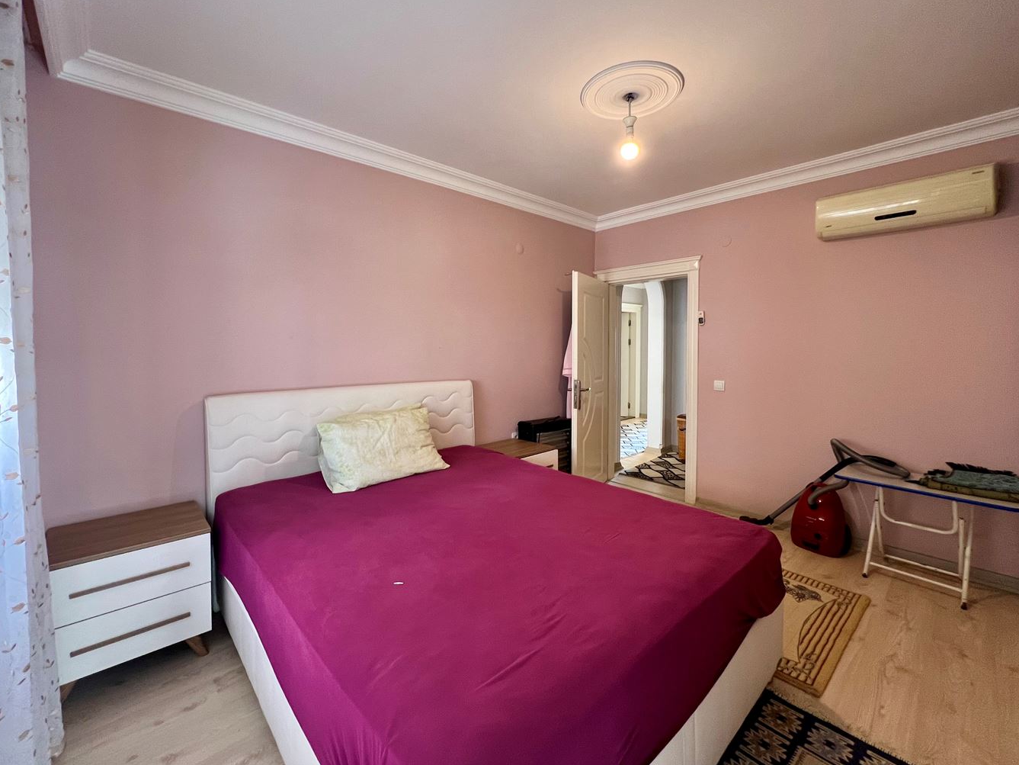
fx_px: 412
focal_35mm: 14
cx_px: 506
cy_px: 360
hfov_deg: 102.1
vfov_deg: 85.6
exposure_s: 1/50
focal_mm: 1.57
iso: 200
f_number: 1.8
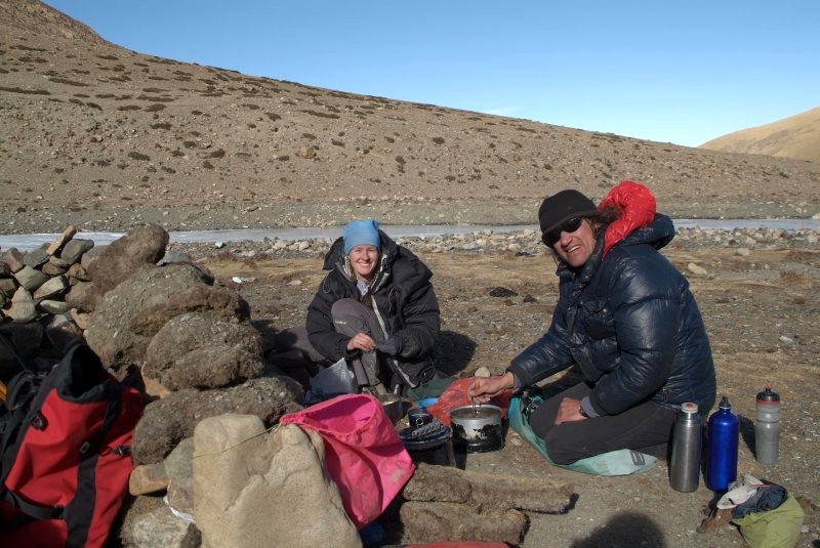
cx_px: 410
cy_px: 274
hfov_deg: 57.2
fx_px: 752
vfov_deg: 40.0
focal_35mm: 33
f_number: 6.7
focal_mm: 22
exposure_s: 1/180
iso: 100
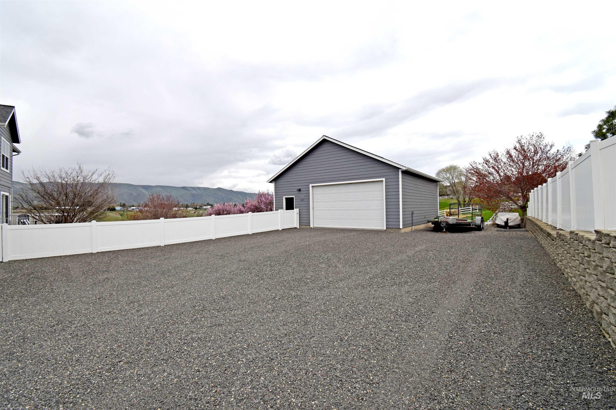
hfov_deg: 100.4
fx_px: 257
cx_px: 308
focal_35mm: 15
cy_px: 205
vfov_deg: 77.3
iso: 100
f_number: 10
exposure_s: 1/200
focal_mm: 10
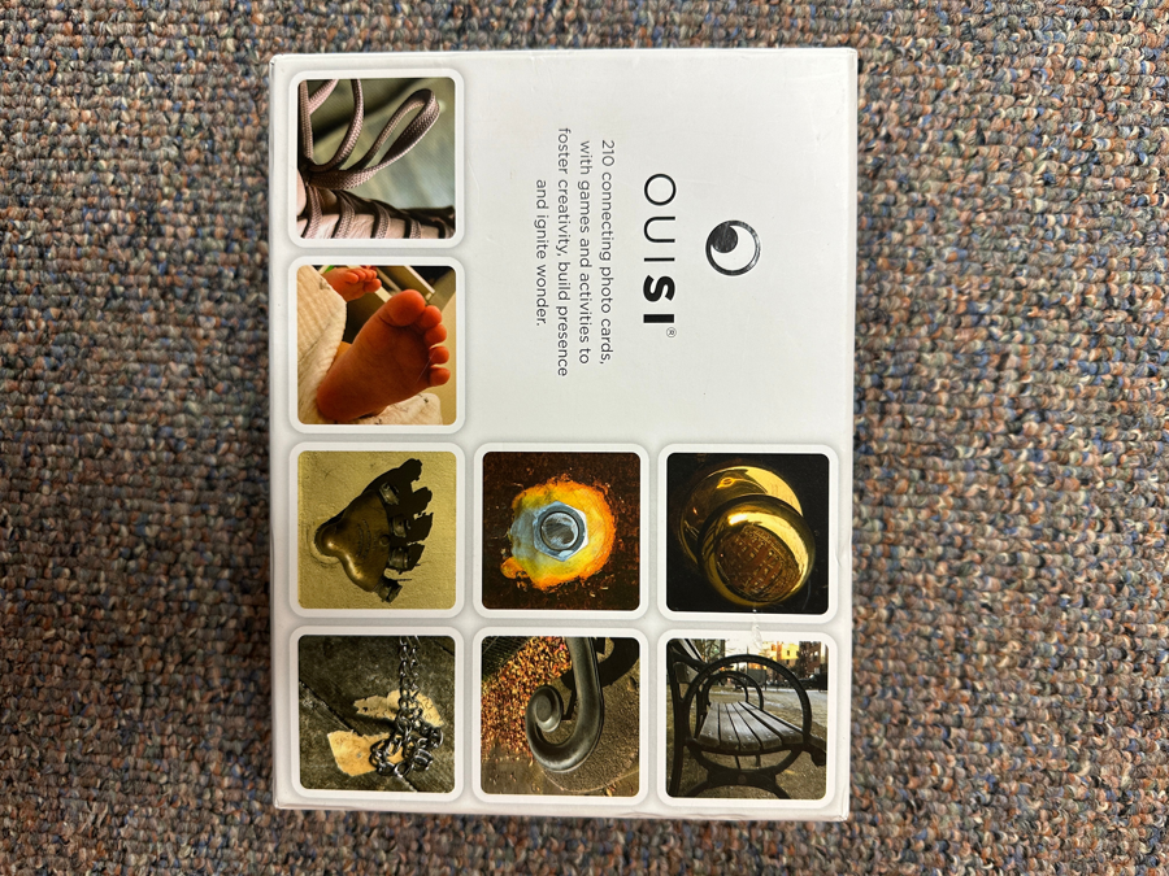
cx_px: 584
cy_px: 438
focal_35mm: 24
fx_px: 810
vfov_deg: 56.8
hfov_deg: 71.6
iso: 160
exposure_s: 1/120
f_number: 1.78
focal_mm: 6.86
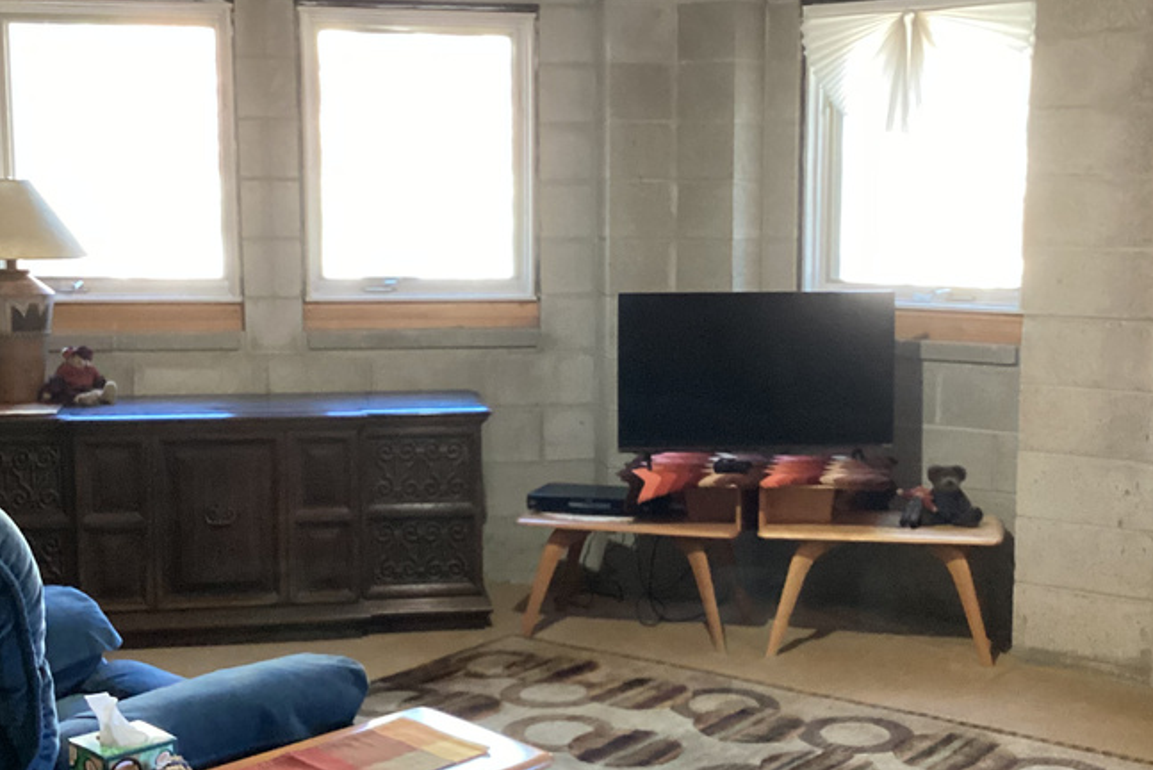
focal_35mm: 51
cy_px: 403
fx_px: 1634
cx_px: 642
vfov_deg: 26.5
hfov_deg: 38.8
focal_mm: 3.3
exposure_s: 1/40
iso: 400
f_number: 2.4
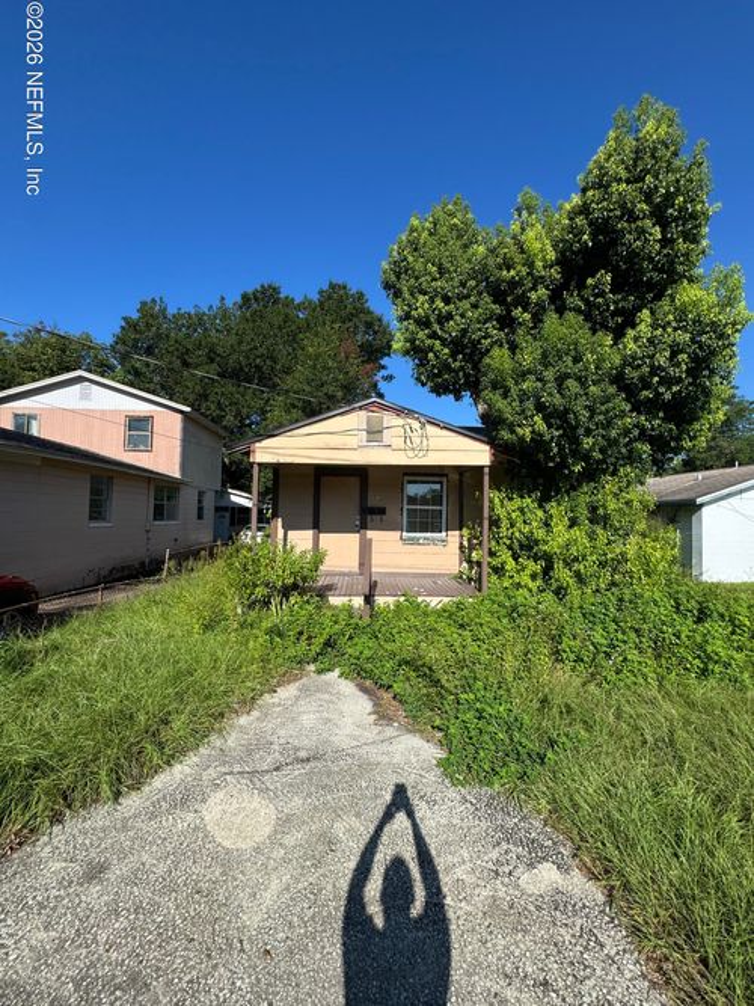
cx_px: 377
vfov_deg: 102.1
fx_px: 407
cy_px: 503
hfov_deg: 85.7
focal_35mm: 14
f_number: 2.2
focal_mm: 2.22
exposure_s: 1/1976
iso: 50
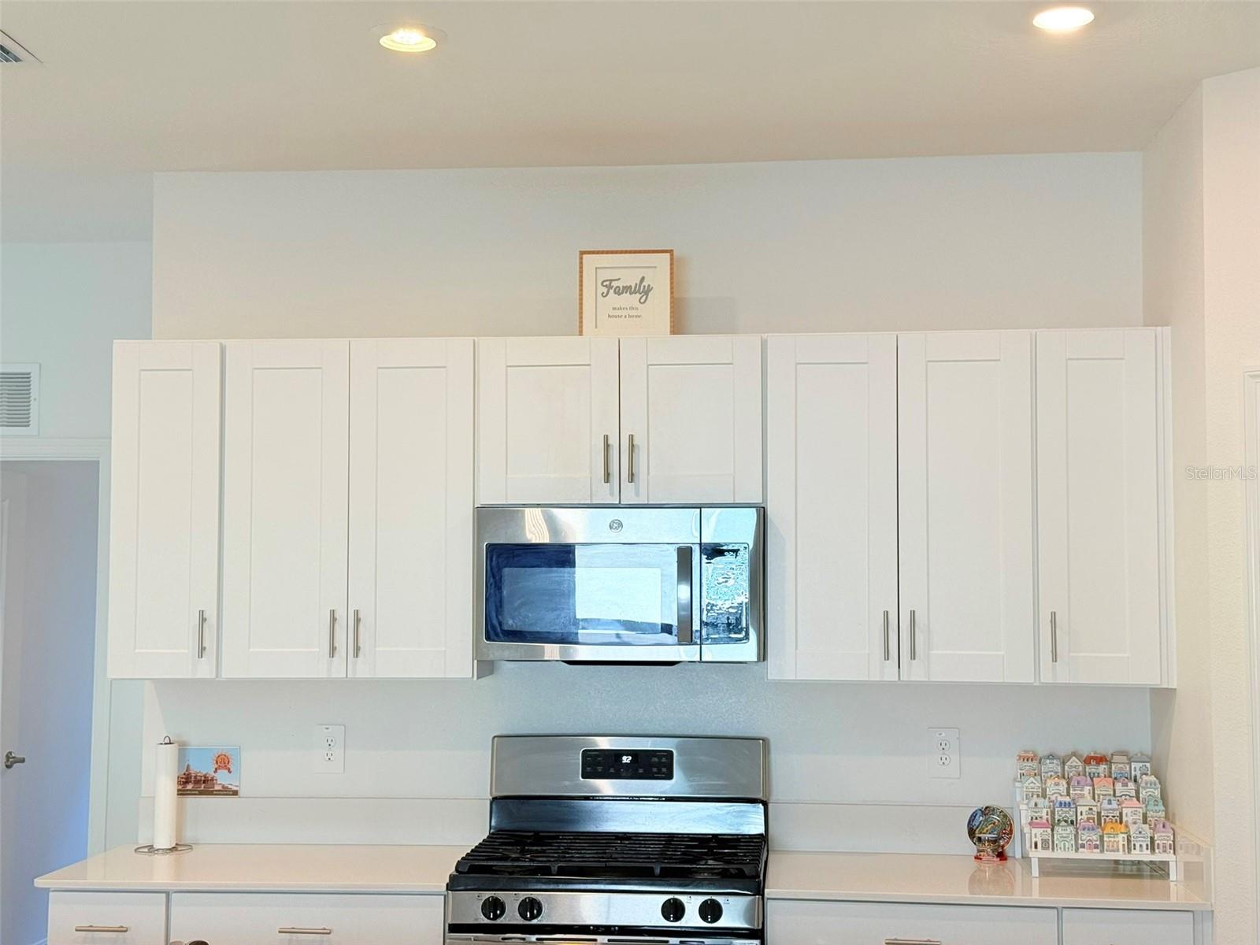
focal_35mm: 48
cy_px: 472
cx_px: 630
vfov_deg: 30.3
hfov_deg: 39.7
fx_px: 1747
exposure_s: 1/189
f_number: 1.78
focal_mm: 6.76
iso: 100
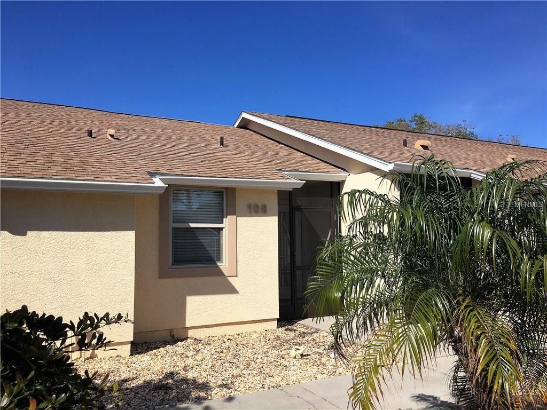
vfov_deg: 48.2
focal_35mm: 29
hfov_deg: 61.7
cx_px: 274
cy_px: 205
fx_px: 458
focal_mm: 4.15
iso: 25
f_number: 2.2
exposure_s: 1/2849
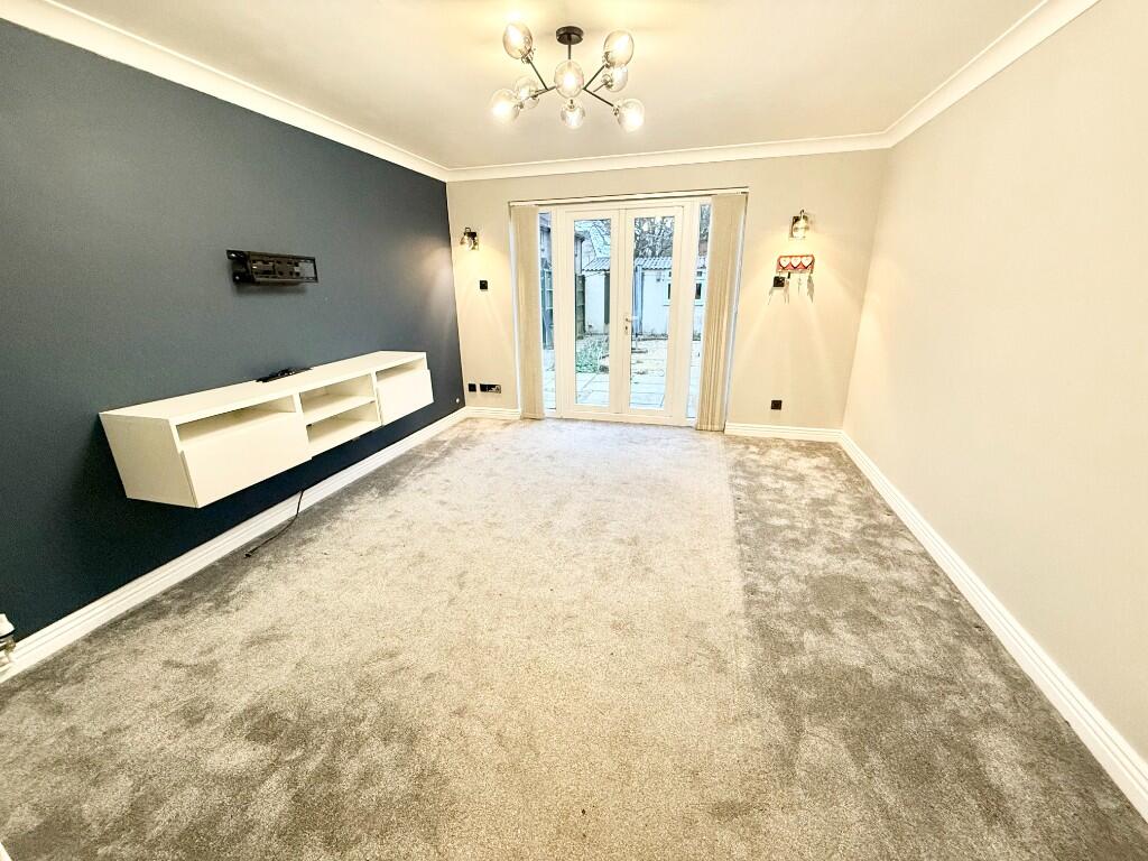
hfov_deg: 102.1
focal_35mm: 14
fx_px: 464
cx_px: 574
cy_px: 430
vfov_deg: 85.7
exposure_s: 1/50
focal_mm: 2.22
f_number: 2.2
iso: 400
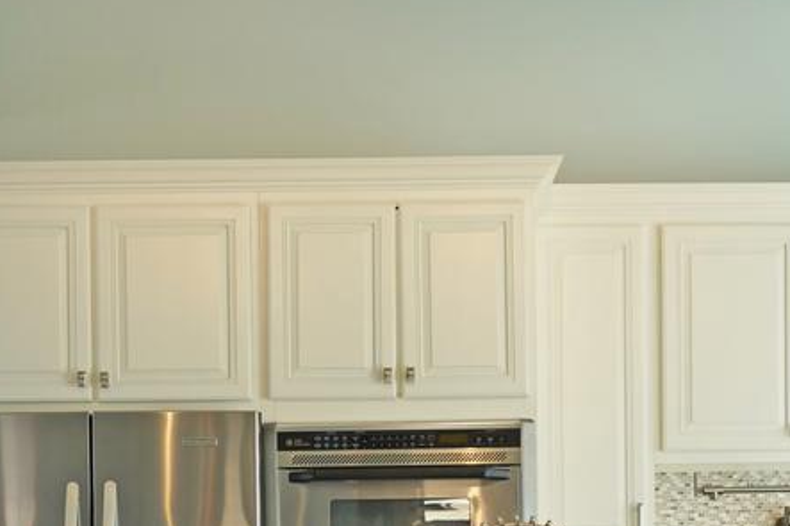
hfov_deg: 27.4
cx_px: 382
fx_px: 1623
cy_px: 654
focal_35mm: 74
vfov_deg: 17.4
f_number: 4.5
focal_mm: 16
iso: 100
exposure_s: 1/80
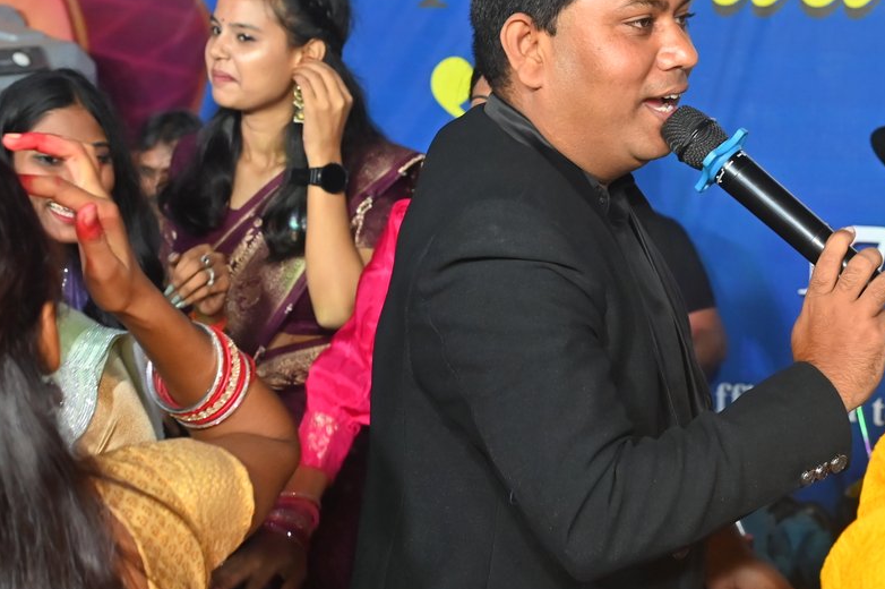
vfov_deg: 16.6
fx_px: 2020
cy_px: 278
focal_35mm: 82
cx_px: 703
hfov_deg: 24.3
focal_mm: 33.5
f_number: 4.5
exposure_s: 1/200
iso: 1600
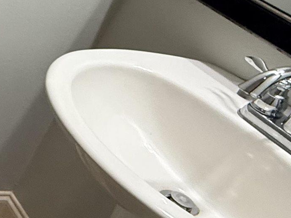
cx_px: -287
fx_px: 521
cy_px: 11
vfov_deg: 22.9
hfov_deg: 19.1
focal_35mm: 62
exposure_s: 1/60
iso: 200
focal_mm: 2.22
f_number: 2.2
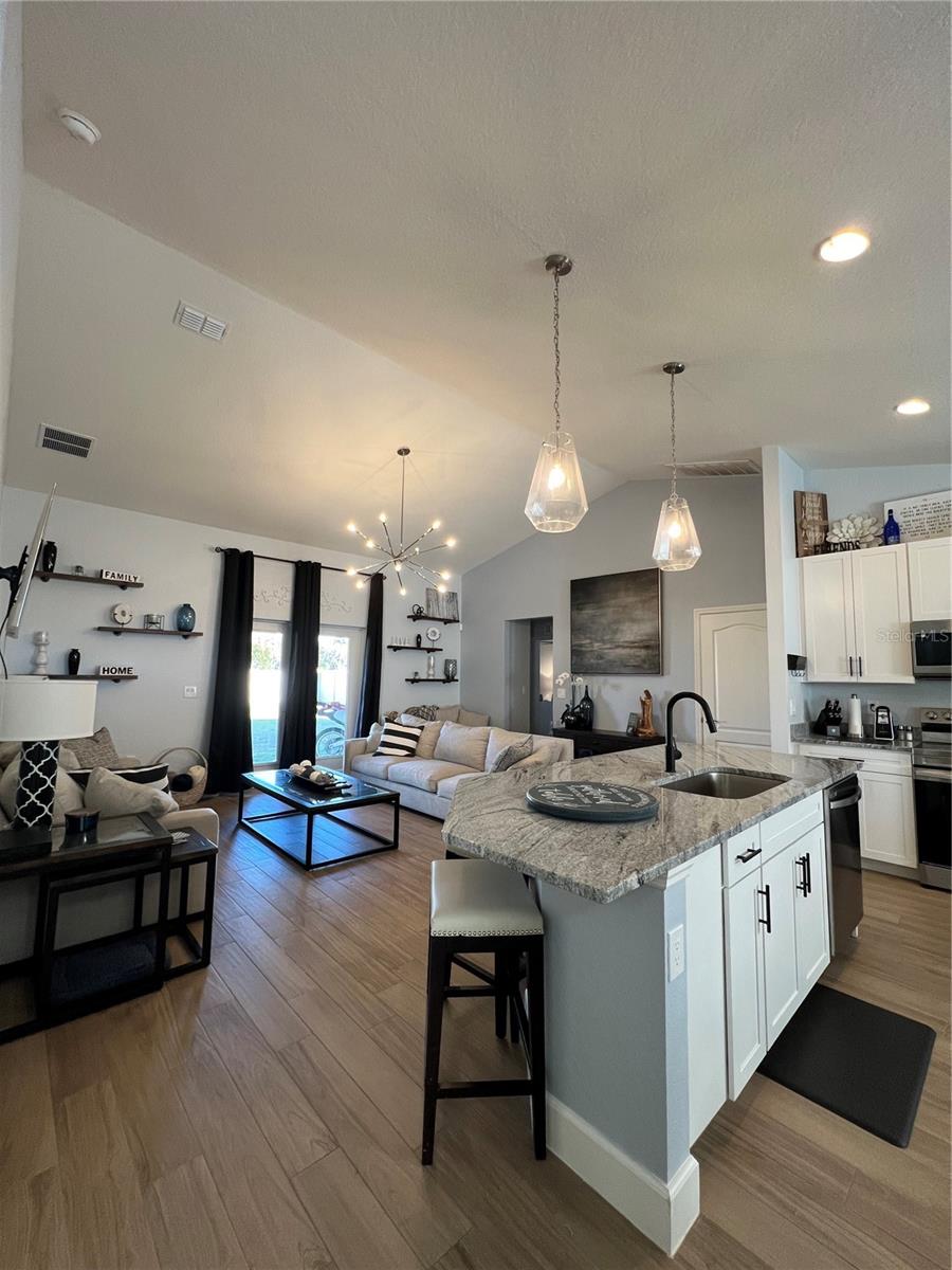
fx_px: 477
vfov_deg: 106.2
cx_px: 476
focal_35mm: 13
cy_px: 635
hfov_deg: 89.9
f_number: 1.8
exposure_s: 1/120
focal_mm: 1.57
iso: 160
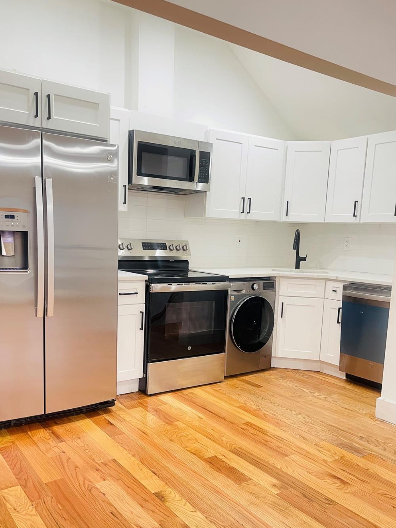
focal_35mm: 29
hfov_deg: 48.1
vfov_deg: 61.5
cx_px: 177
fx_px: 442
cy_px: 293
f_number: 1.6
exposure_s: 1/60
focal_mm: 5.1
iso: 320
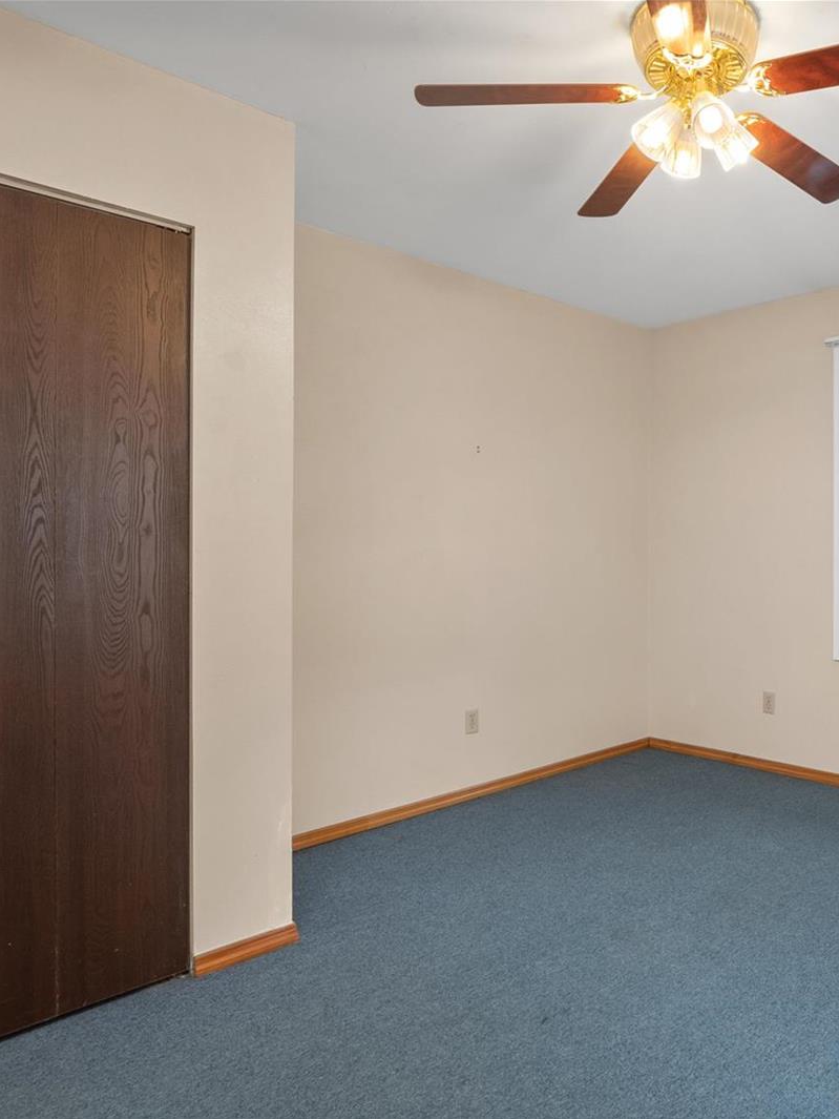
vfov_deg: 67.3
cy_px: 560
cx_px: 671
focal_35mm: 26
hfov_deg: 49.9
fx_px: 840
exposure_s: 1/8
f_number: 9
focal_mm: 9
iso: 640
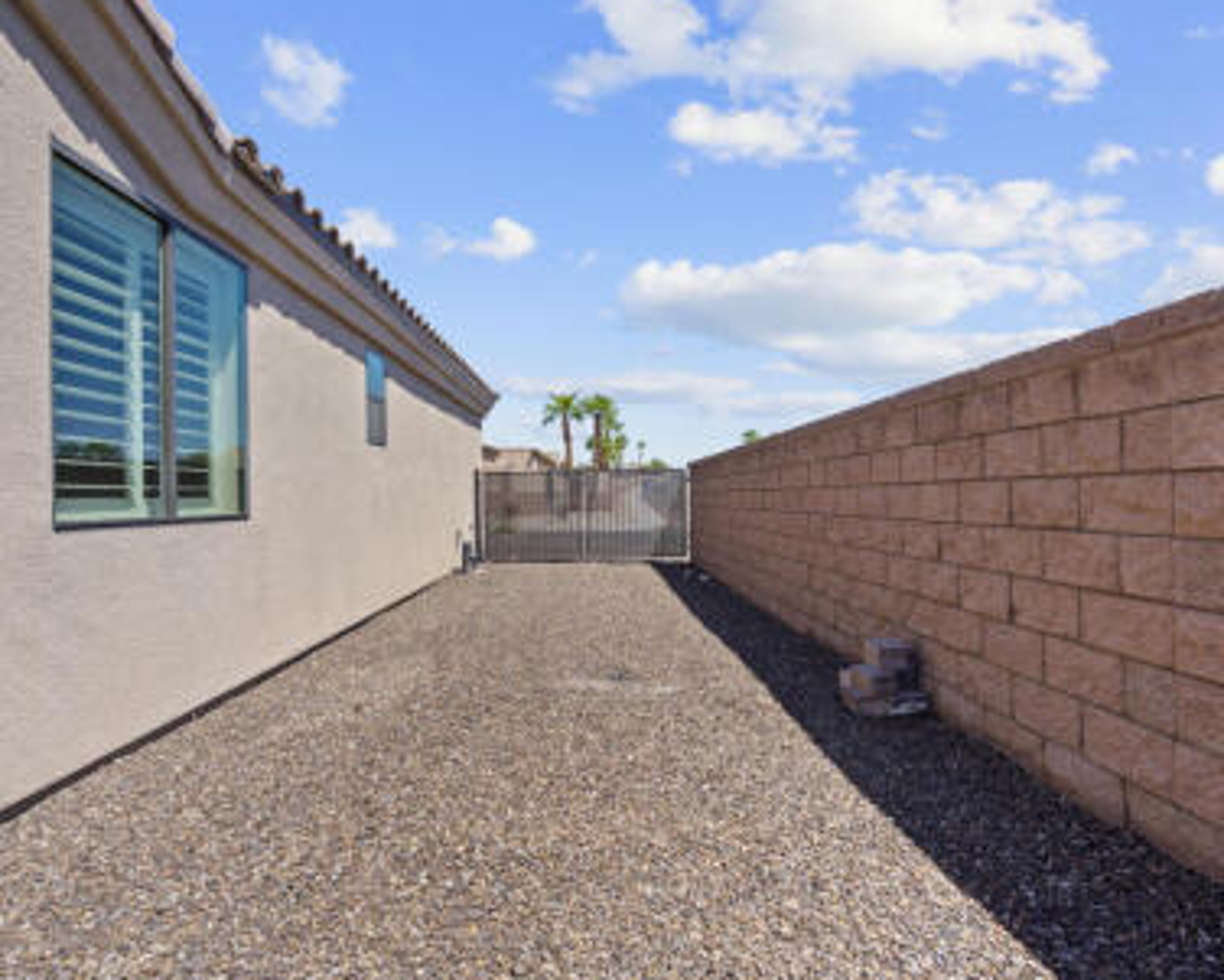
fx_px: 688
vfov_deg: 70.9
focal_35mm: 19
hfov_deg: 83.2
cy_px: 503
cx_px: 592
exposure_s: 1/320
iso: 400
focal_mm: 16
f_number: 8
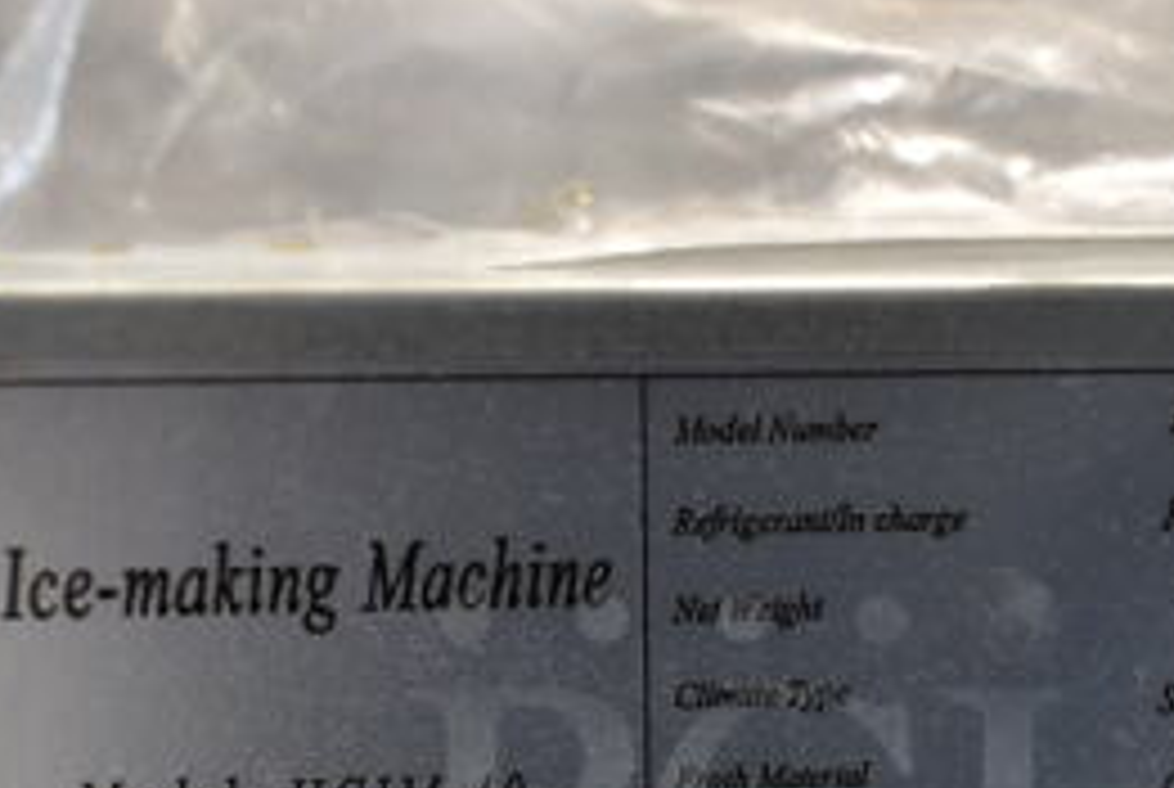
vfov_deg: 20.9
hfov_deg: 31.7
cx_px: 742
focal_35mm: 63
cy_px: 802
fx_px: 2058
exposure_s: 1/30
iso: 720
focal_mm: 18
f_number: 3.5
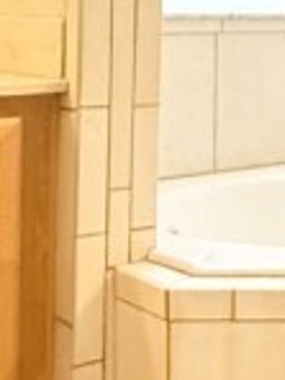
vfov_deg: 19.7
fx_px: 1065
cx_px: 547
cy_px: 3
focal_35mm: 97
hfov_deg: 13.4
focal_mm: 2.22
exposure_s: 1/60
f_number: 2.2
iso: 800
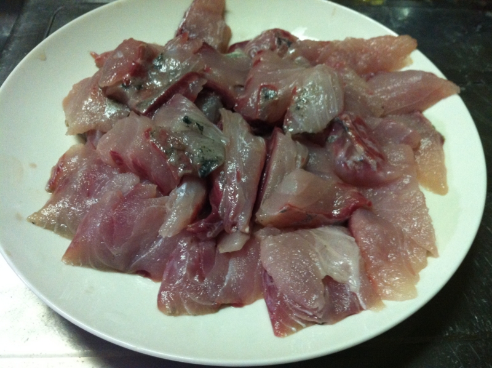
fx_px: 497
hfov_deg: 52.7
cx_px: 246
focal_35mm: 35
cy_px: 184
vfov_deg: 40.6
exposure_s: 1/17
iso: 320
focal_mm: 3.85
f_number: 2.8
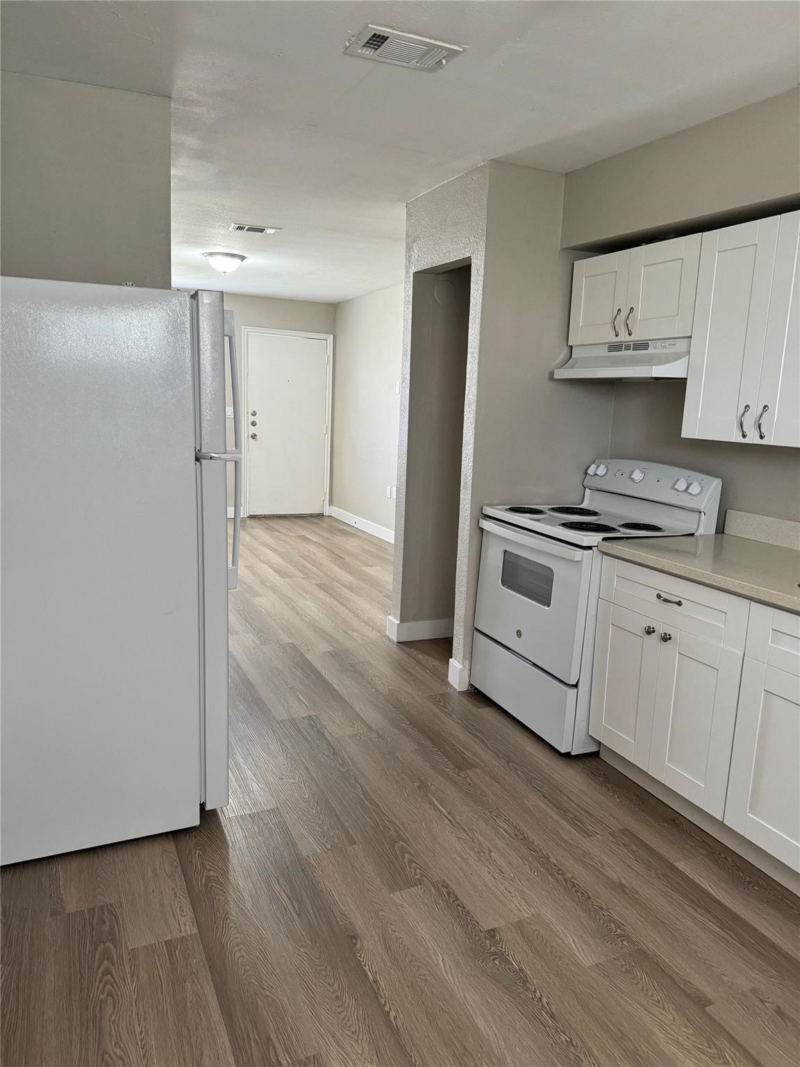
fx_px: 740
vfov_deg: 71.6
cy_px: 534
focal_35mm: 24
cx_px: 400
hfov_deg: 56.8
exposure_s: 1/60
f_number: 1.78
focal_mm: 6.76
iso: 250
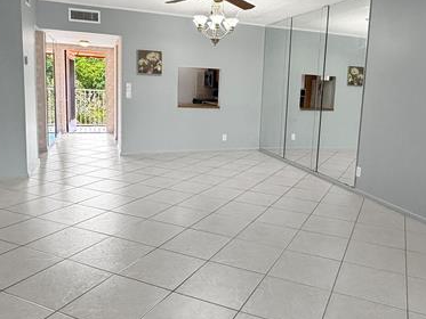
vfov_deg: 46.7
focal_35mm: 30
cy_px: 136
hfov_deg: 59.5
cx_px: 256
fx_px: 369
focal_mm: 2.22
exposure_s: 1/120
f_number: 2.2
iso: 160
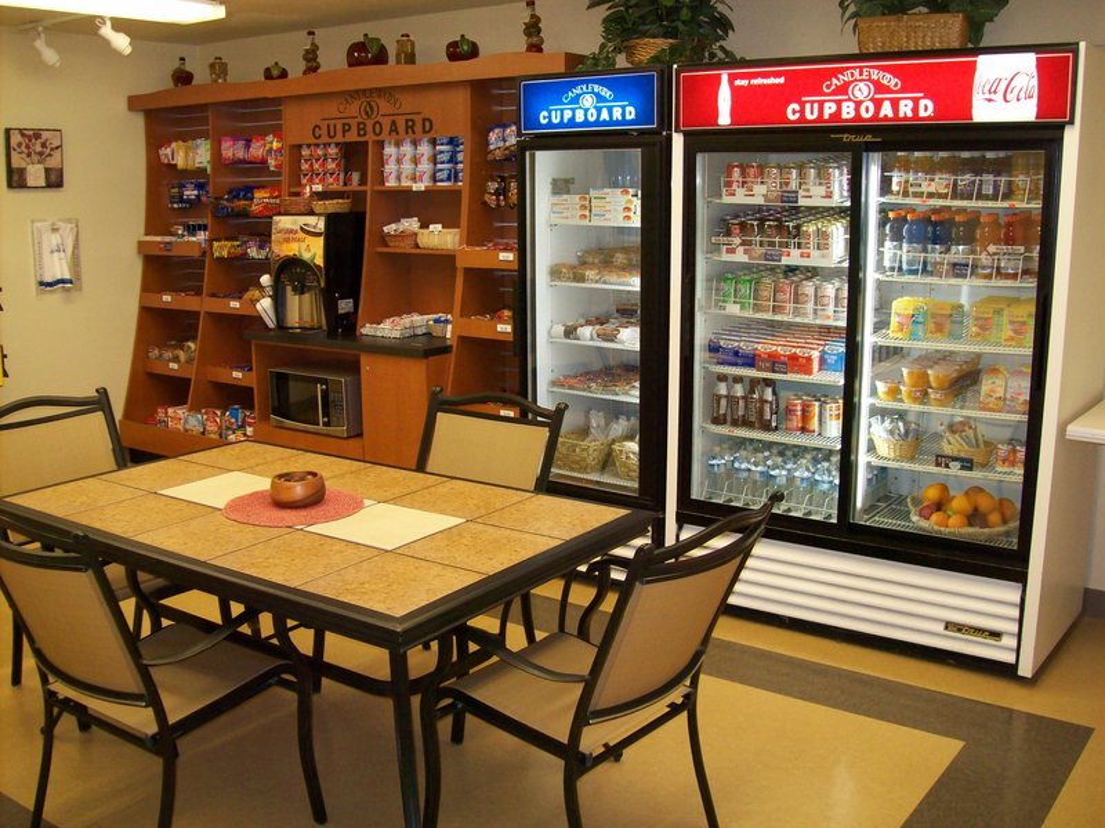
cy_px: 414
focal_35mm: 36
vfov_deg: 39.6
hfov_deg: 51.4
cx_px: 552
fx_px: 1148
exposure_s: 1/64
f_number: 2.7
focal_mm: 6
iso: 200
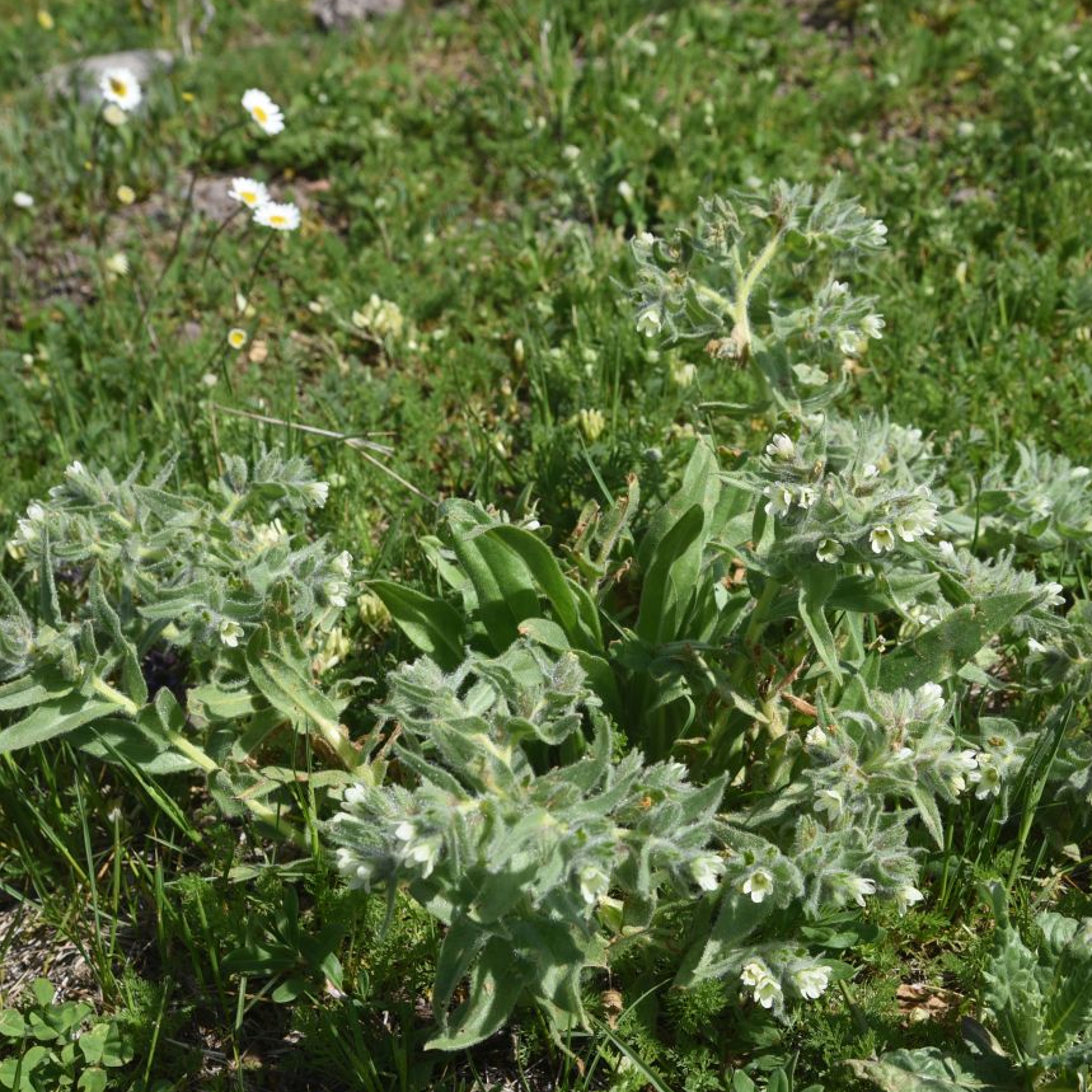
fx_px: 2570
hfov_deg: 23.9
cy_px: 543
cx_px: 703
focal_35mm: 72
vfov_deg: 24.0
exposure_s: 1/200
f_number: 10
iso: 125
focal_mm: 56
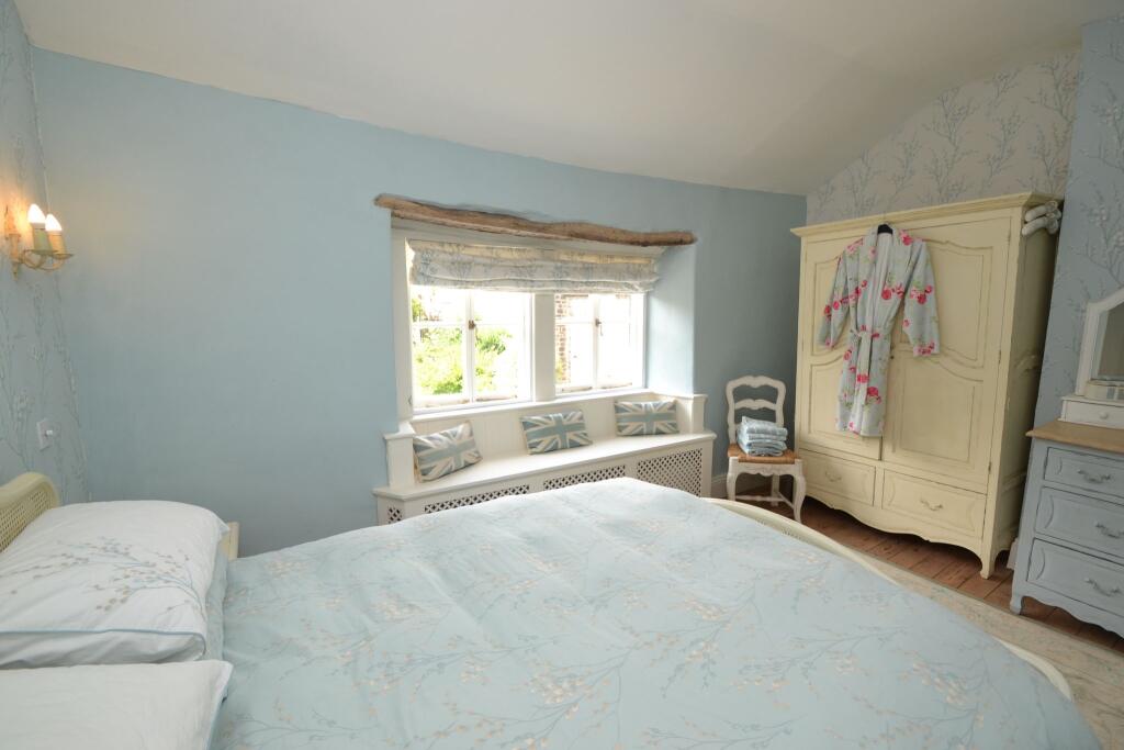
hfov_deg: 100.4
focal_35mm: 15
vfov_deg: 77.3
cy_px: 375
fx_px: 468
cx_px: 562
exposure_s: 1/100
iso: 400
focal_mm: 10
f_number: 5
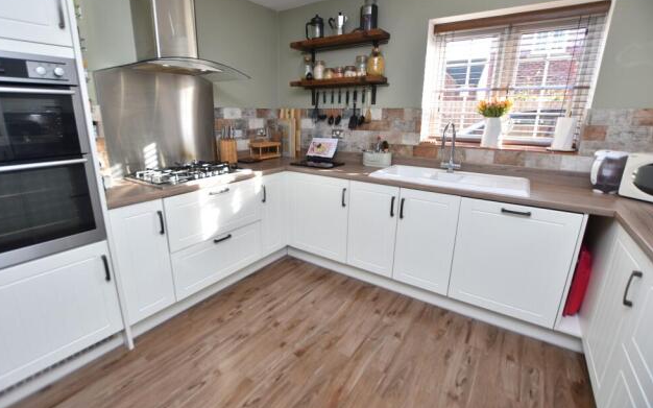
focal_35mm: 16
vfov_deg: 71.2
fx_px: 285
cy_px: 196
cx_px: 312
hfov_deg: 97.8
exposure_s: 1/50
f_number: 3.5
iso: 100
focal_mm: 10
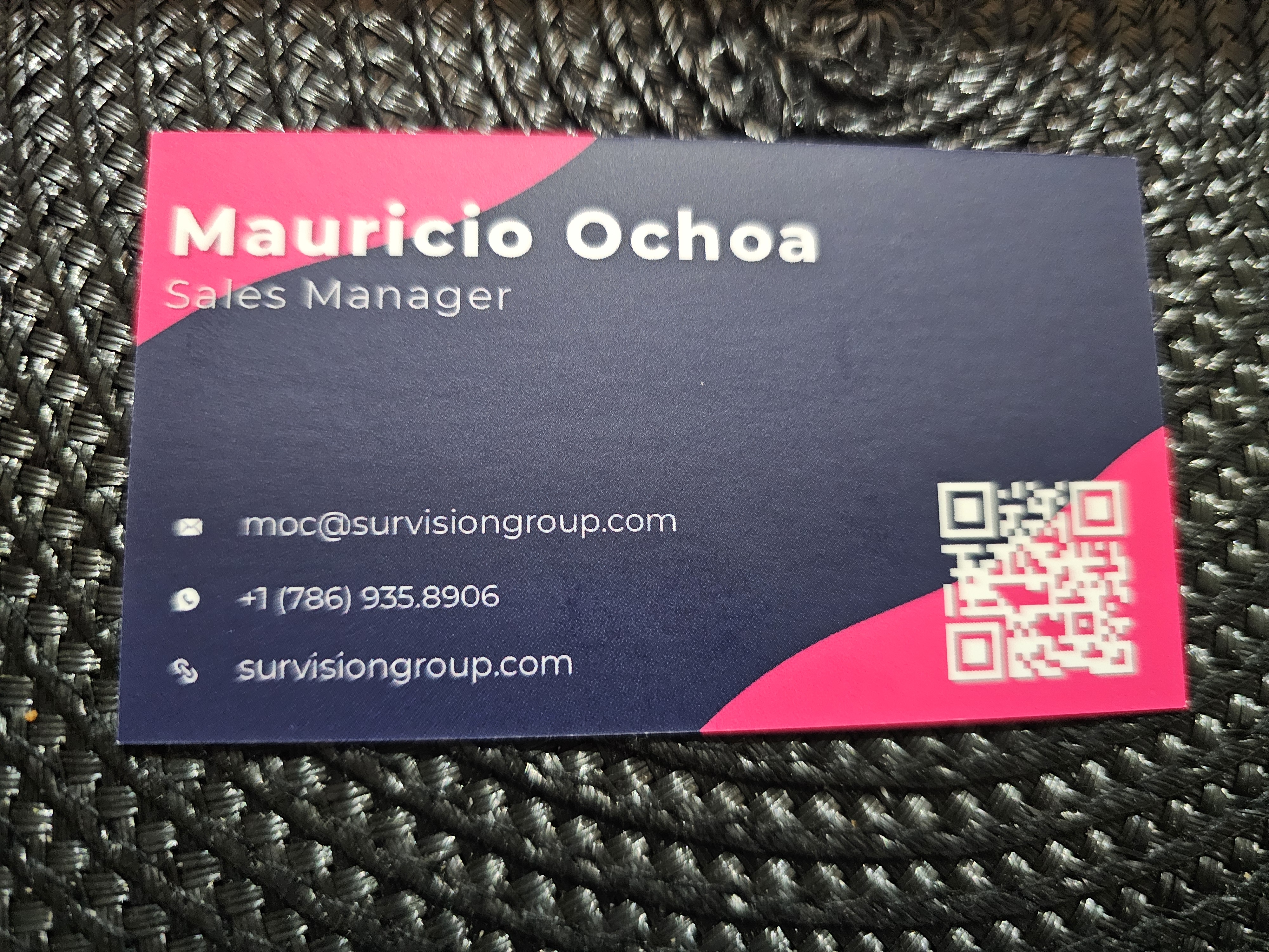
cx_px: 634
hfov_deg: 73.9
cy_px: 476
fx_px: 843
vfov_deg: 58.9
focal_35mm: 23
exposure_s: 1/26
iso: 1250
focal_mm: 6.3
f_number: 1.7
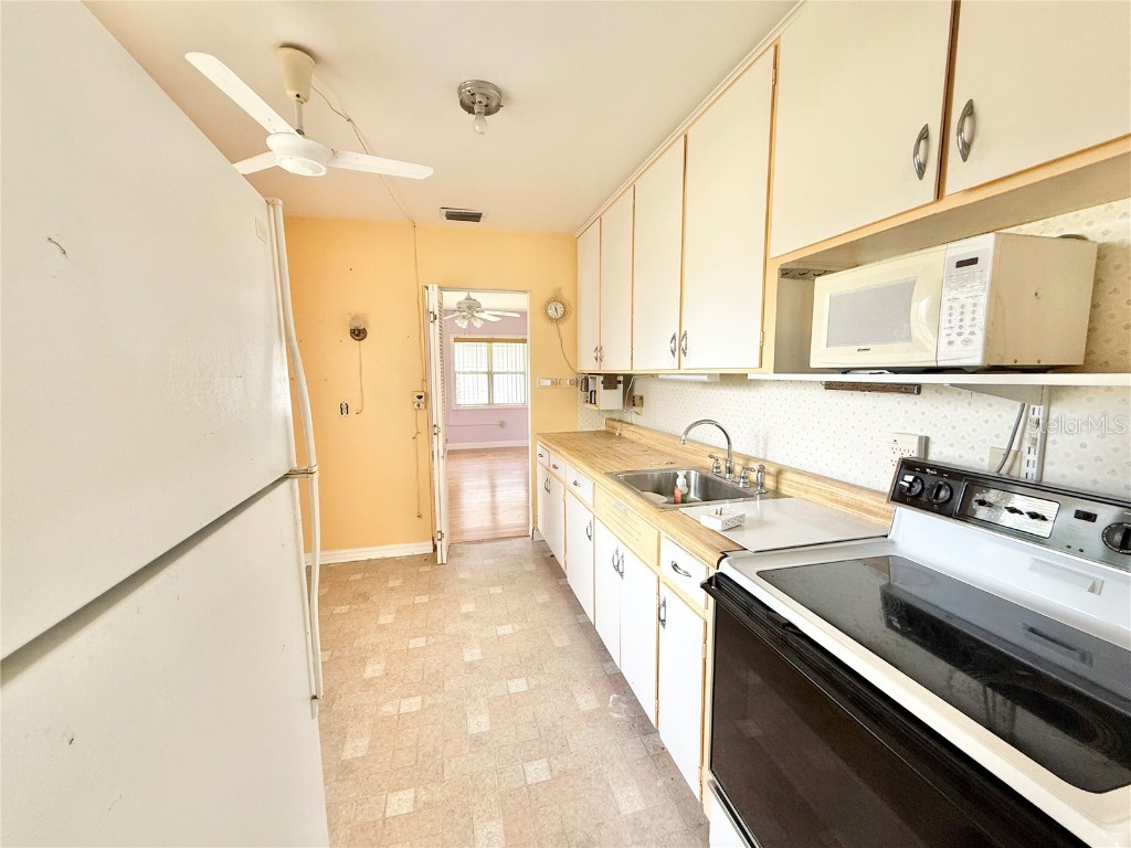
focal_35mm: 14
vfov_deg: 85.7
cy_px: 424
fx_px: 457
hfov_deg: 102.1
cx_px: 566
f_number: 2.2
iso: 100
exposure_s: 1/99
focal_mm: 2.22
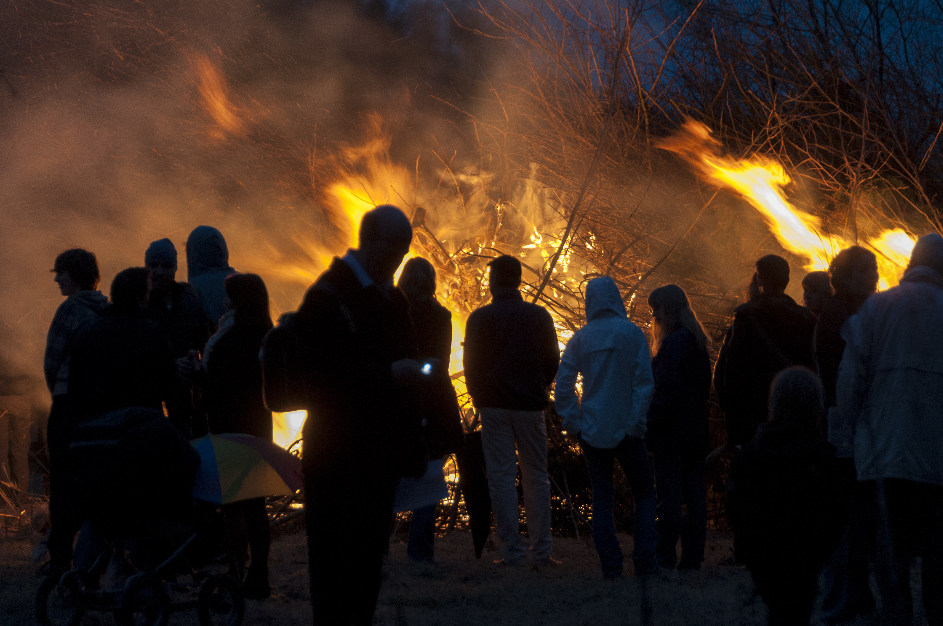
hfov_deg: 12.2
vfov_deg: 8.2
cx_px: 472
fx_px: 4395
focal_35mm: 168
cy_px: 313
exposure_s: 1/20
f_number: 5.3
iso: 400
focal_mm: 112
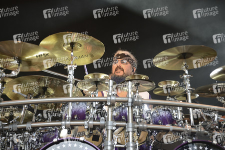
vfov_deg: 10.5
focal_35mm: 130
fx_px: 812
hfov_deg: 15.8
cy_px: 75
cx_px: 112
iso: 1000
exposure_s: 1/640
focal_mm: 130
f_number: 4.5
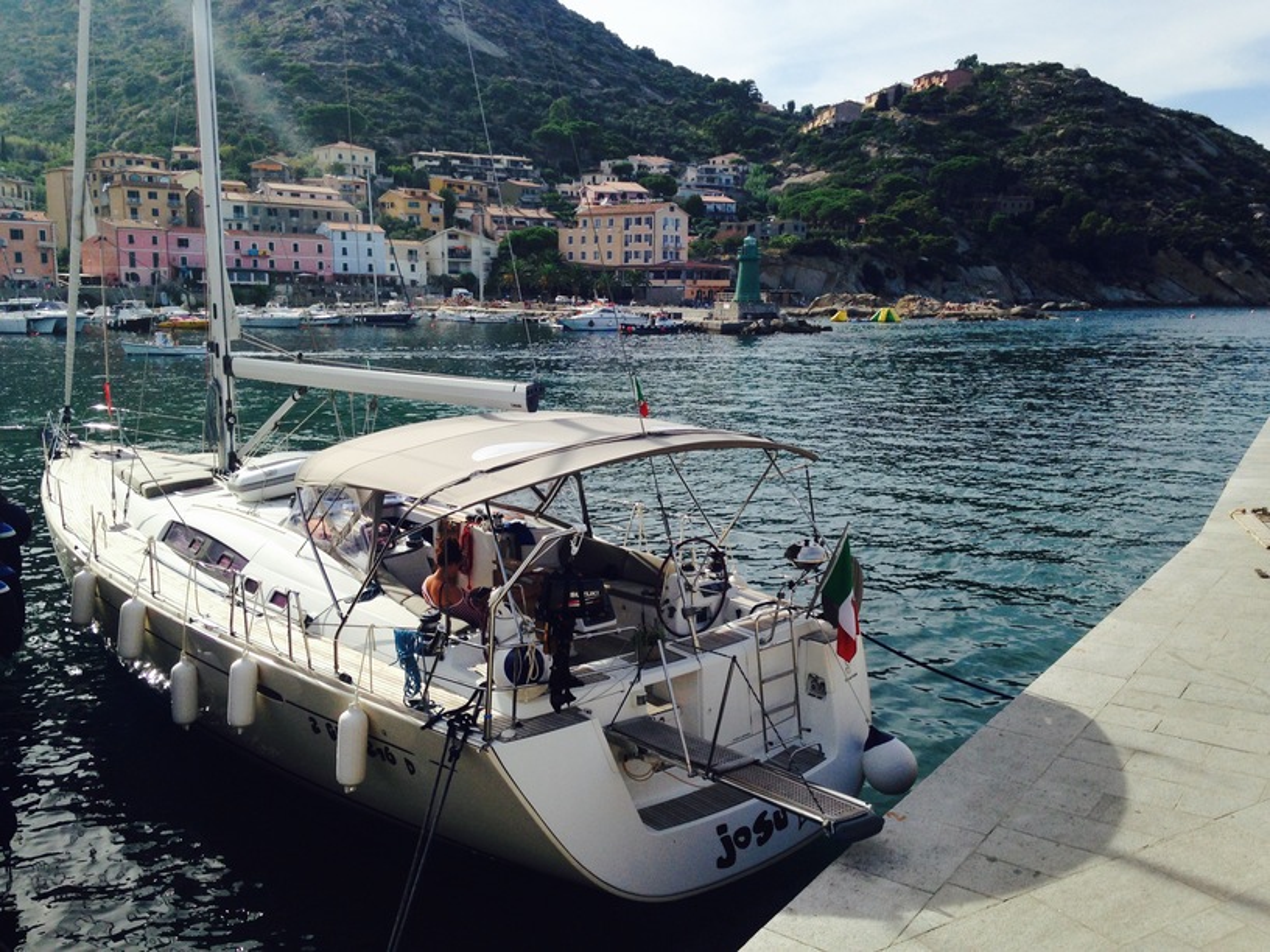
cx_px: 635
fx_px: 1211
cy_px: 476
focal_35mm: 33
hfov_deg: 55.4
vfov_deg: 42.9
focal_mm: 4.12
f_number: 2.4
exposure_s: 1/1869
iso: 50
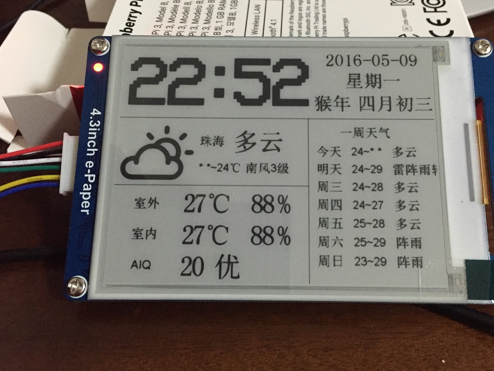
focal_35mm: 36
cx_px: 274
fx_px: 514
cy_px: 155
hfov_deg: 51.3
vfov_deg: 39.5
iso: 320
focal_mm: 4.15
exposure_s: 1/17
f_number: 2.2
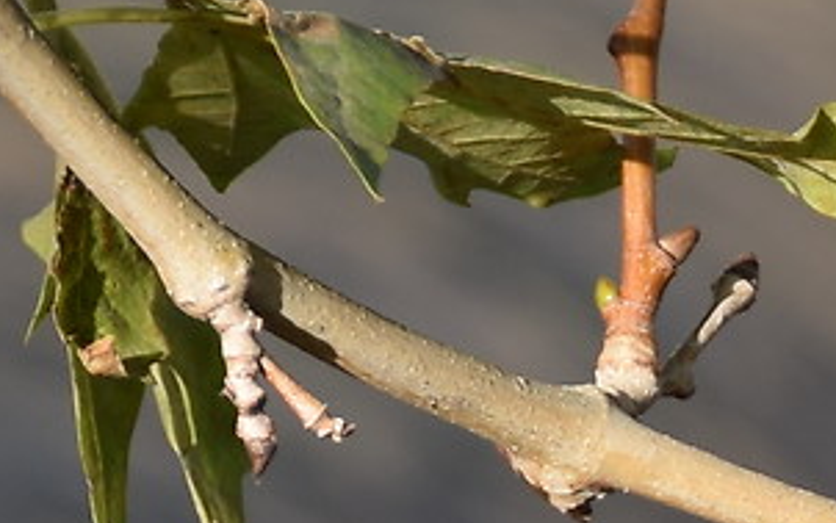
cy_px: 1226
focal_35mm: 972
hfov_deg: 2.2
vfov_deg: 1.4
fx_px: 22154
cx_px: 1093
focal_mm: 80
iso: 100
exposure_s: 1/250
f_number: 5.3
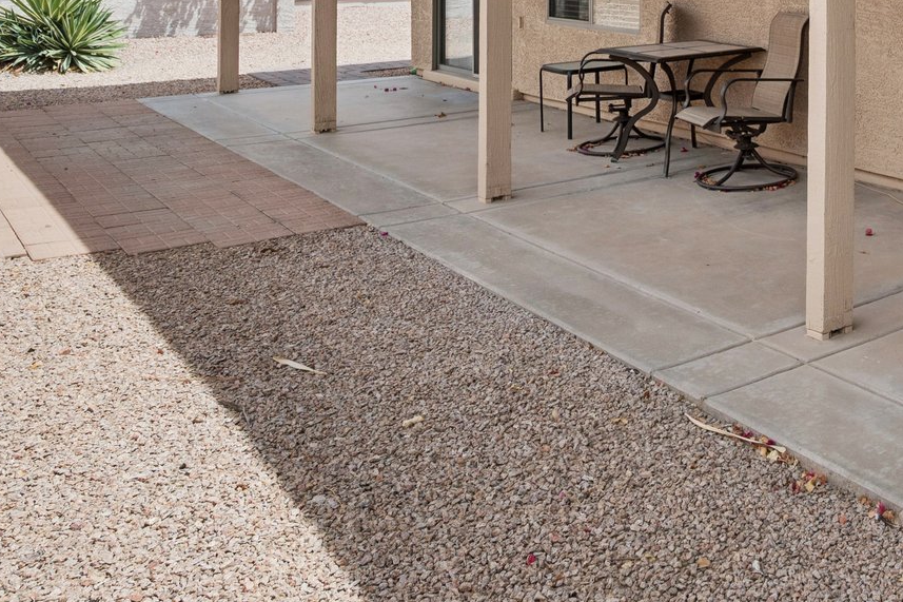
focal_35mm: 43
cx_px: 998
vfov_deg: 28.1
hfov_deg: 37.8
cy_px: -77
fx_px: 1078
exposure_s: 1/640
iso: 320
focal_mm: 18
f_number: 8
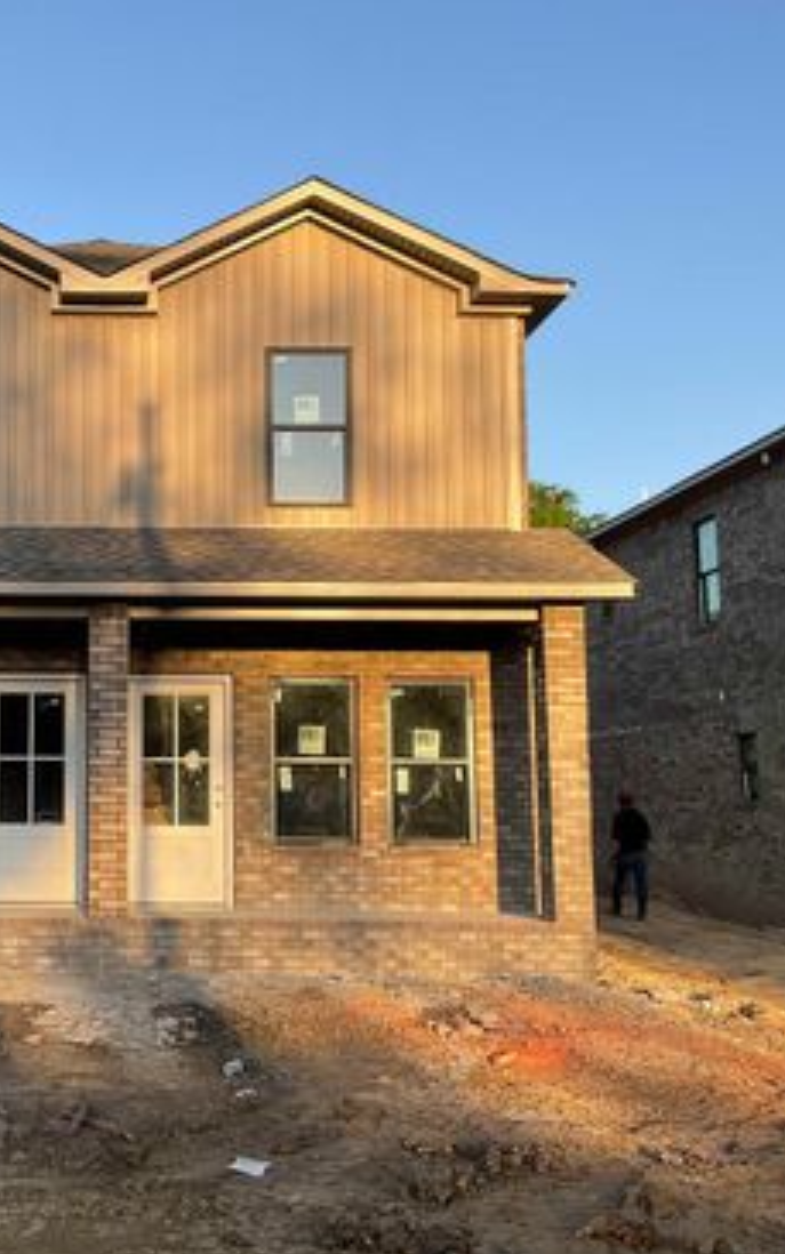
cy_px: 629
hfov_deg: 29.5
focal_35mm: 42
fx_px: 1437
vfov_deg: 47.2
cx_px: 106
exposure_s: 1/606
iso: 16
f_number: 1.8
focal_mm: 3
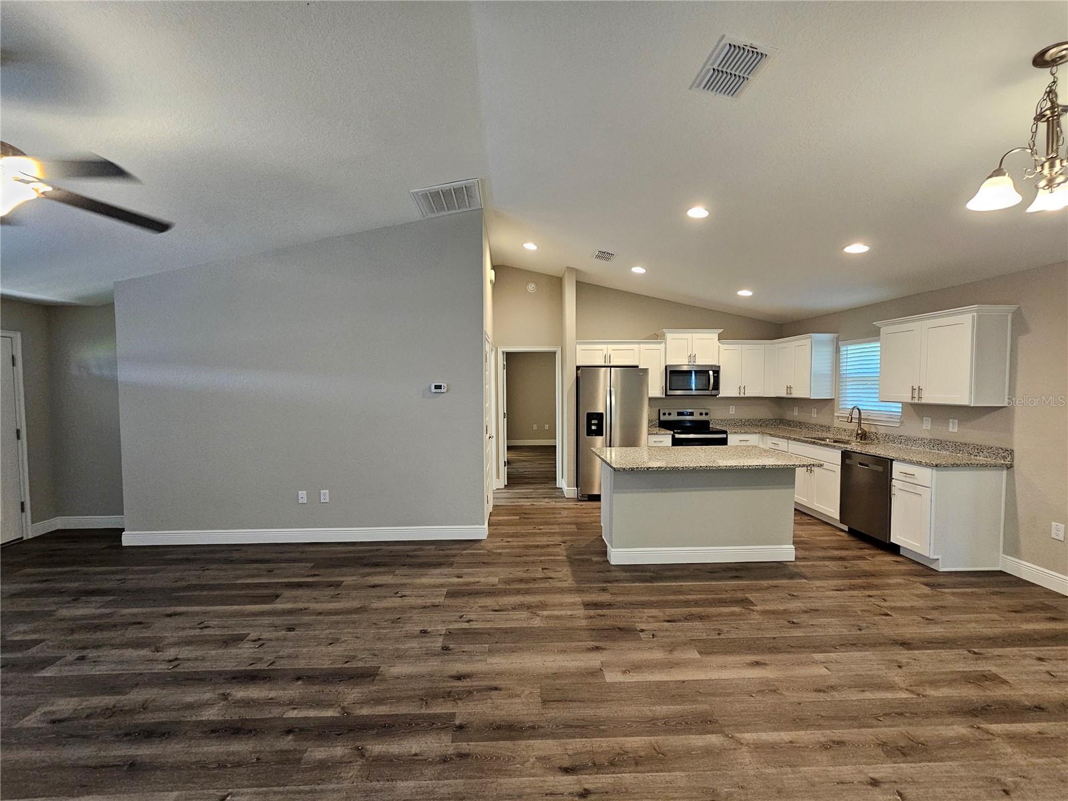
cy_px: 400
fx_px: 401
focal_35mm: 13
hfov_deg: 106.2
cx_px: 534
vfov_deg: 89.9
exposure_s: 1/60
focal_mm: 2.2
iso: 320
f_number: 2.2
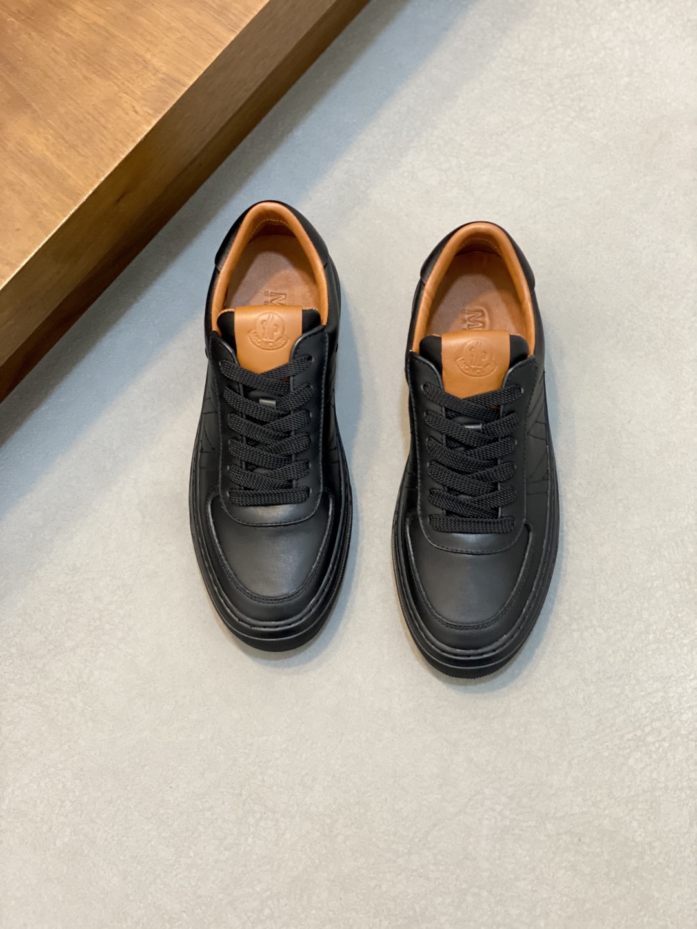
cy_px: 464
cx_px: 348
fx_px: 1396
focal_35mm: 52
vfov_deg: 36.8
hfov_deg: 28.0
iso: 200
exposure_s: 1/100
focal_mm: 6
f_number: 2
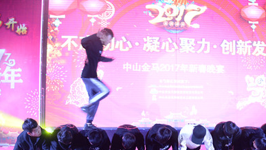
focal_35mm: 39
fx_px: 275
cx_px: 155
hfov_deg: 51.4
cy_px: 93
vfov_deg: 30.3
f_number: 4
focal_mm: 24
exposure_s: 1/50
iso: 1600
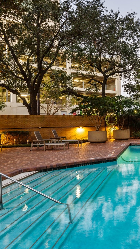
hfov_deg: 29.2
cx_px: 151
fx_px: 244
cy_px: 122
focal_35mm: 37
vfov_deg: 54.0
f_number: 8
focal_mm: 23
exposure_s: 1/3
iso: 100
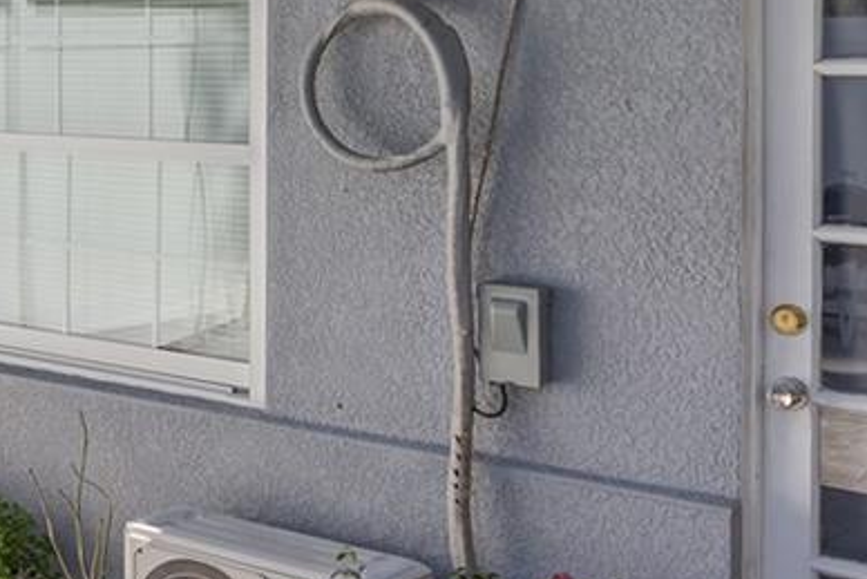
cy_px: 156
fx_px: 1590
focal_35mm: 66
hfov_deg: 24.8
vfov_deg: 20.5
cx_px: -366
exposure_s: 1/5000
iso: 80
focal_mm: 16
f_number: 2.8
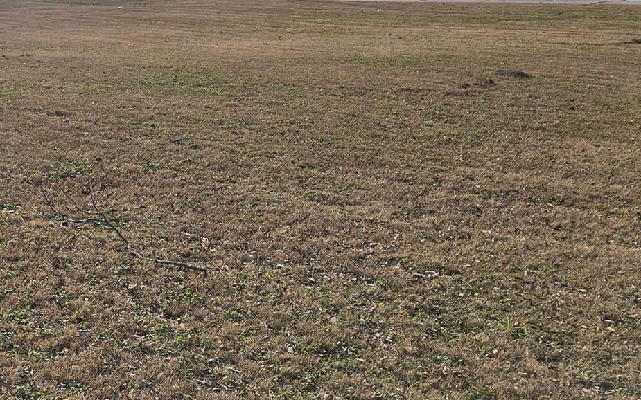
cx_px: -10
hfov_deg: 34.0
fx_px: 943
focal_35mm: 54
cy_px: 244
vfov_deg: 23.9
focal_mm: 5.4
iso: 25
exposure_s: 1/2470
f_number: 1.8
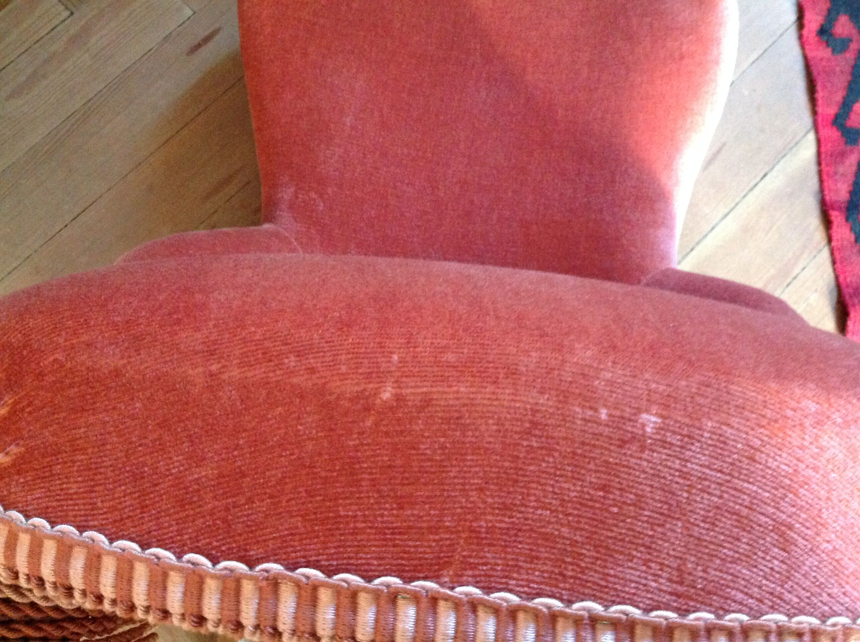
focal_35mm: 35
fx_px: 868
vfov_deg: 40.6
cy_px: 321
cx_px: 430
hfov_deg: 52.7
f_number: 2.4
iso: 500
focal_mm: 4.28
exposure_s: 1/15
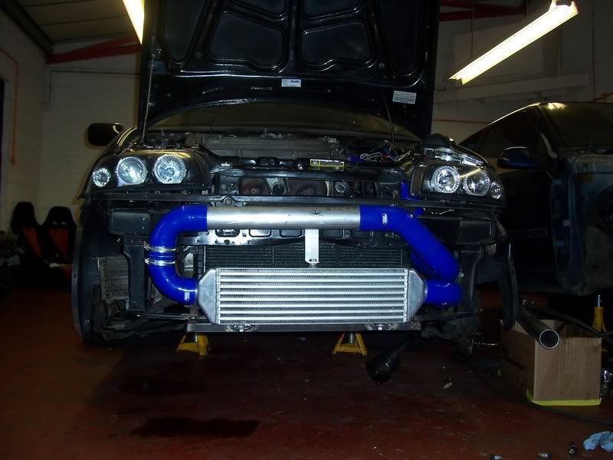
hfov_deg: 54.0
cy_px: 230
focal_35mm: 34
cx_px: 306
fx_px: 602
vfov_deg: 41.8
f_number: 2.7
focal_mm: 5.6
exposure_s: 1/60
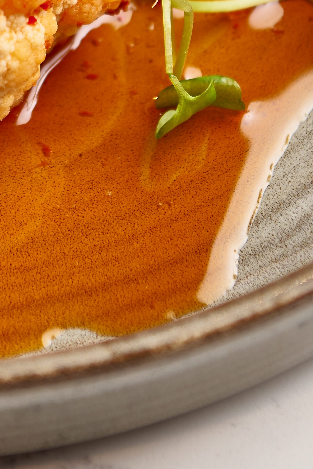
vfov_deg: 7.9
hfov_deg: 5.3
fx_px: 3365
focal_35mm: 258
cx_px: -21
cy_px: -170
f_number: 4.5
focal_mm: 70
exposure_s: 1/125
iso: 64
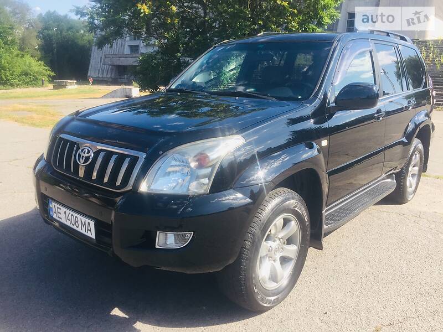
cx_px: 222
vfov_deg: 48.2
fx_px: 371
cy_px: 166
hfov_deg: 61.7
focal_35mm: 29
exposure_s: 1/628
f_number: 2.2
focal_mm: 4.2
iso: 32
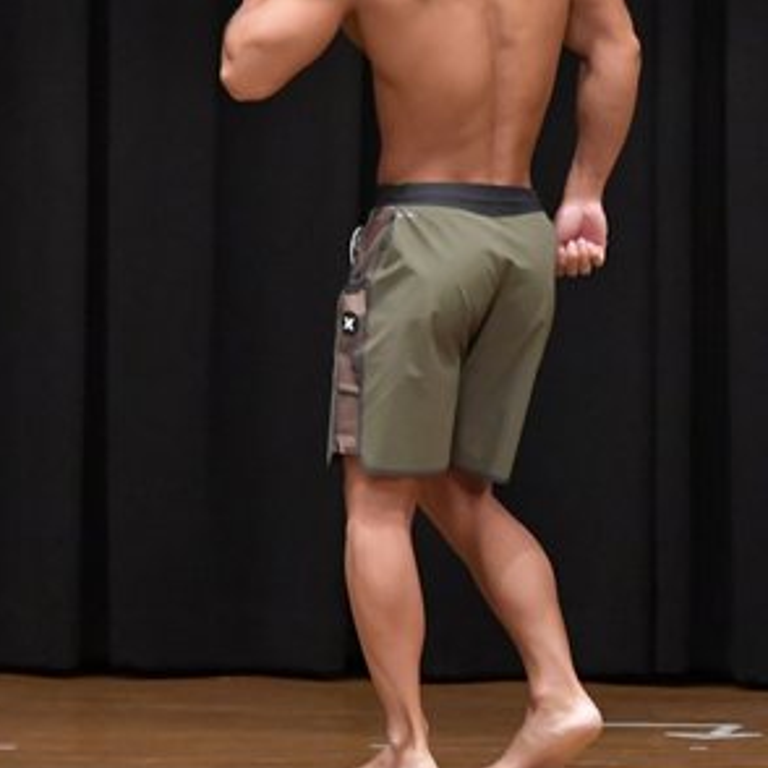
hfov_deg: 3.3
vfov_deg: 3.3
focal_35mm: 537
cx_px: 448
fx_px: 13479
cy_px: 295
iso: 6400
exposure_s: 1/400
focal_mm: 160
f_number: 5.6
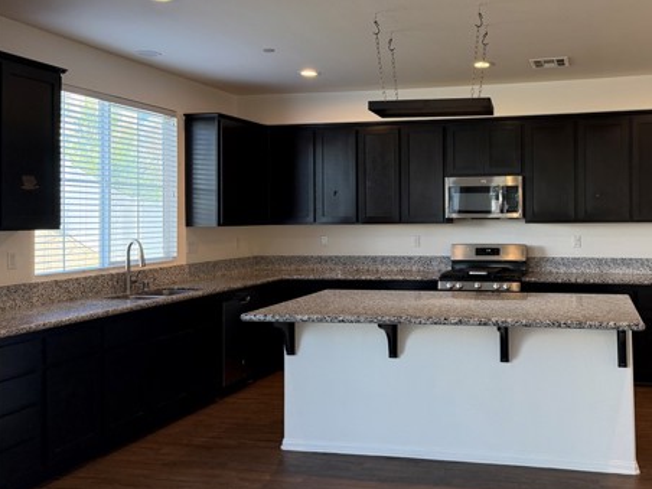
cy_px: 206
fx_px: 640
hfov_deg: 52.5
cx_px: 456
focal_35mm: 34
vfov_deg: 41.7
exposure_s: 1/184
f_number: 1.78
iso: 200
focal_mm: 6.76
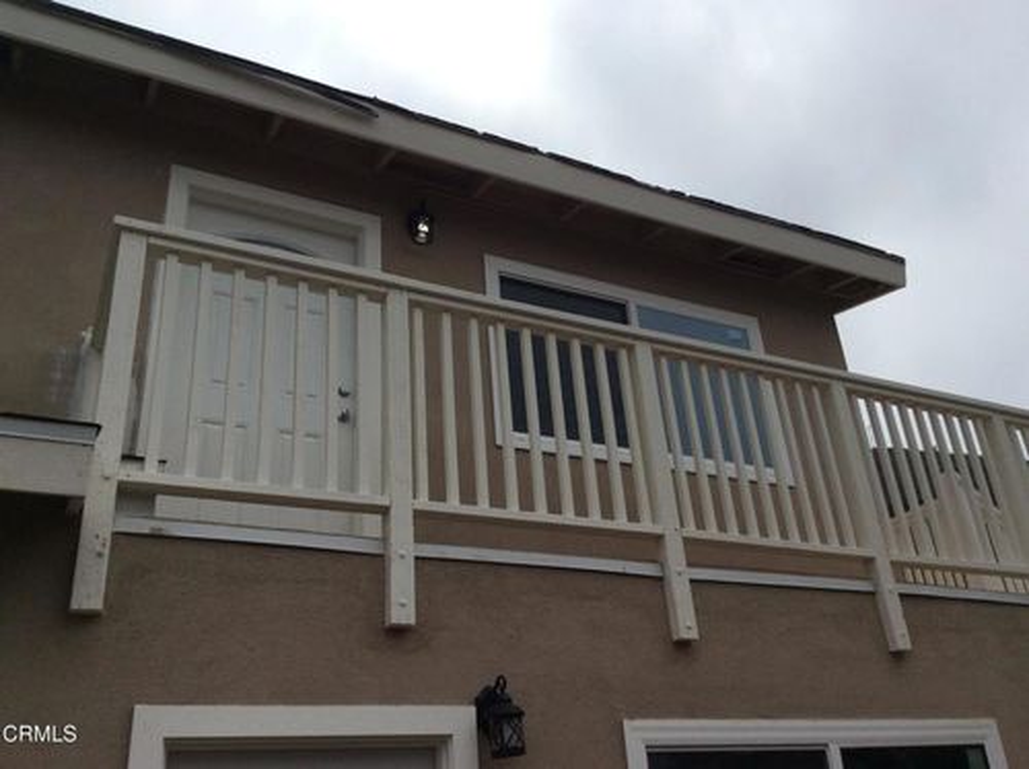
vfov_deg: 44.1
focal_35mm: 32
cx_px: 514
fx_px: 950
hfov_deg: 56.9
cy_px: 384
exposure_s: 1/4098
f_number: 2.4
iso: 32
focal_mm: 3.3
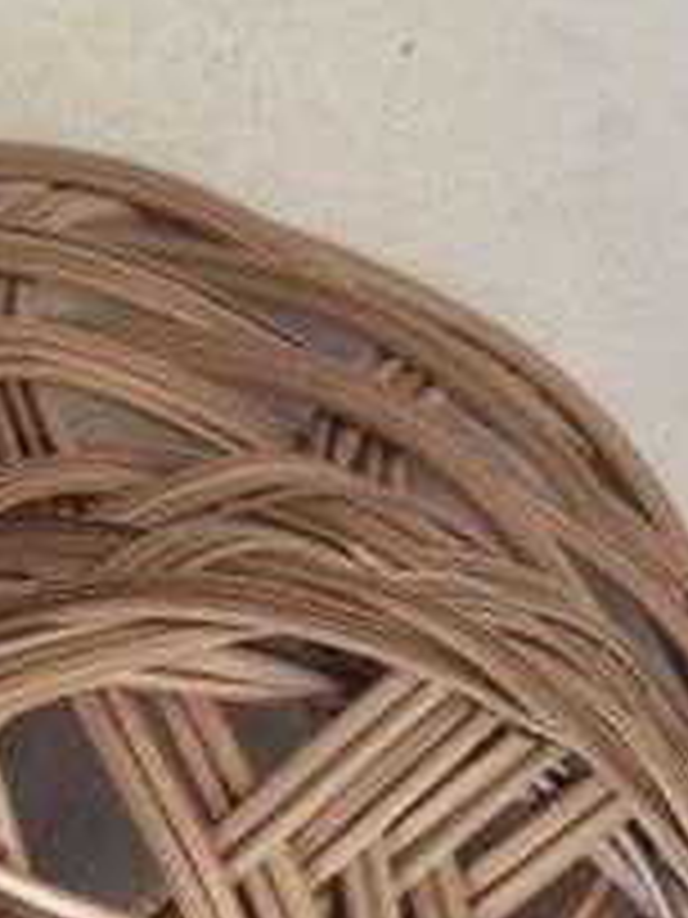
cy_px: 1179
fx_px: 2412
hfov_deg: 15.8
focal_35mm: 91
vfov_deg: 19.9
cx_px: -85
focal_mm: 4.15
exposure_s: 1/50
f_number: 2.2
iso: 40
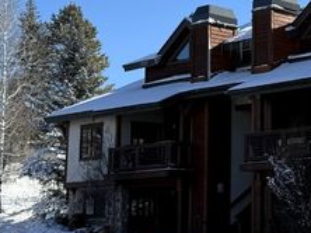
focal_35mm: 97
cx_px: 301
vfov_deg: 15.1
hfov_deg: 19.7
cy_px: 39
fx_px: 871
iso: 80
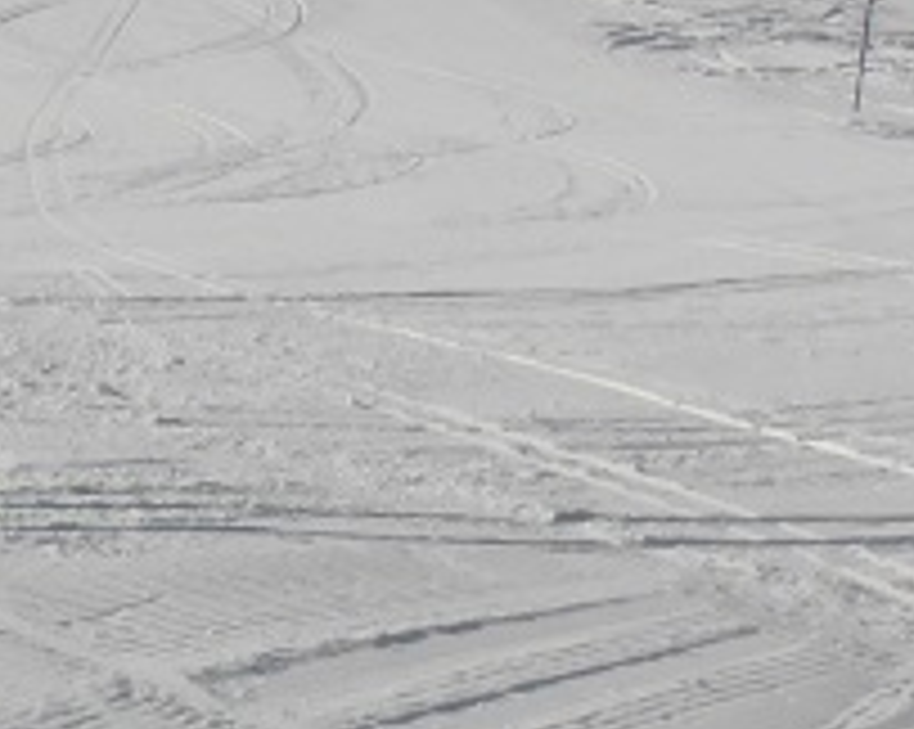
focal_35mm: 153
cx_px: -1301
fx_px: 4135
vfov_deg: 9.7
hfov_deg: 10.7
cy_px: -472
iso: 200
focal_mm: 5.4
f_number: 6.3
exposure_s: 1/1300
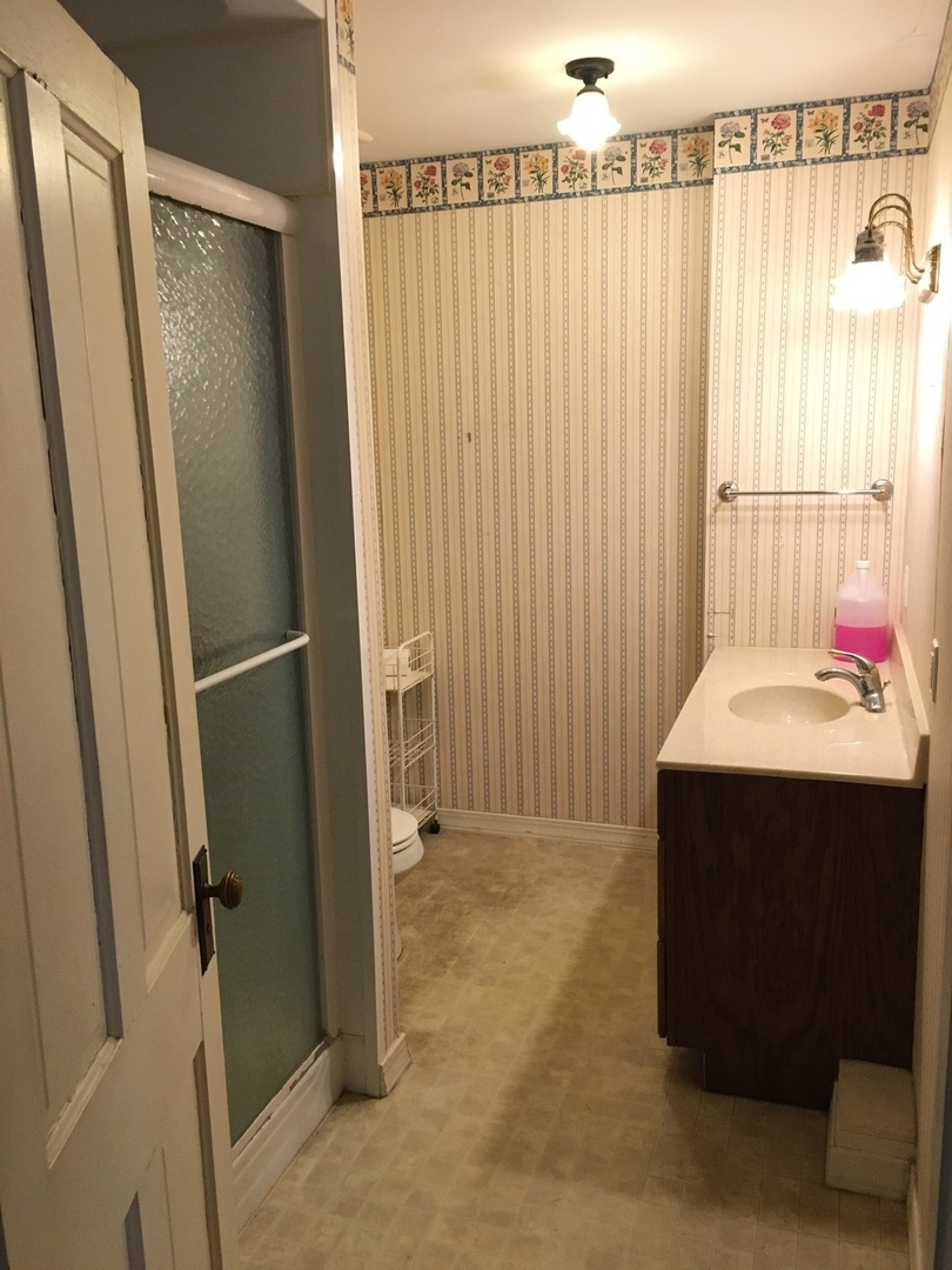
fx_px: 1063
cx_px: 476
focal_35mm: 29
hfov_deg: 48.2
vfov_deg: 61.7
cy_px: 635
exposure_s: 1/30
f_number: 2.2
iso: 160
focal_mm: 4.15
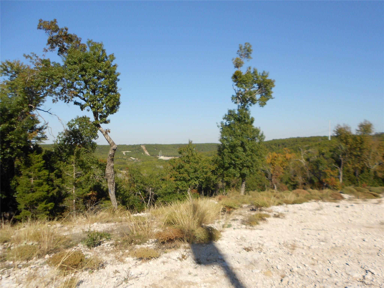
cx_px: 192
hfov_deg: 67.3
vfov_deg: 53.1
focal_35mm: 26
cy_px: 144
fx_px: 288
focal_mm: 4.6
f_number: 3.2
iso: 80
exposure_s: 1/1250
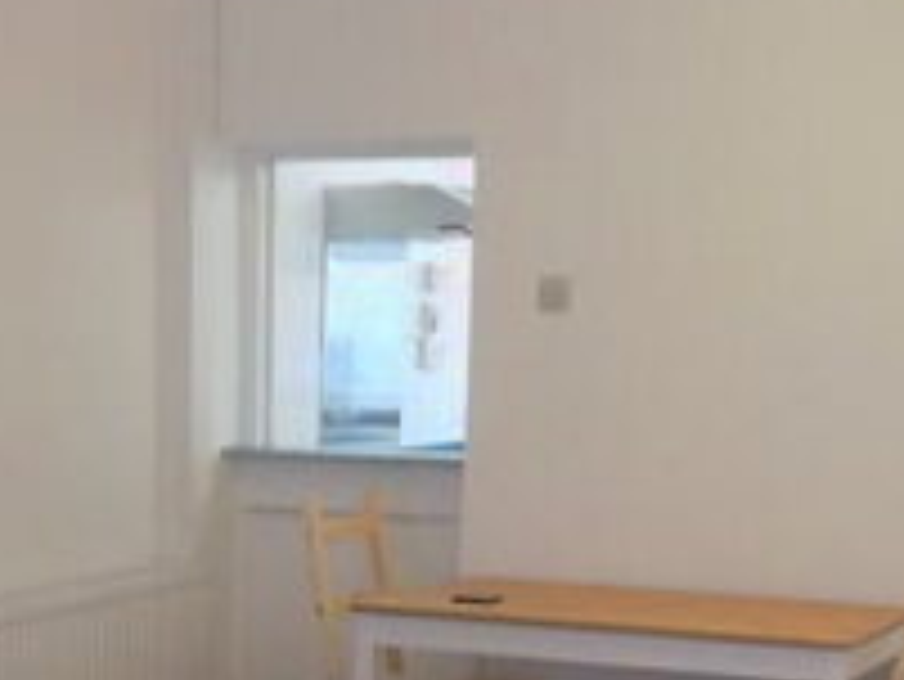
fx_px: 2090
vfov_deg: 16.3
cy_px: 1119
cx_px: 175
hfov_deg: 24.0
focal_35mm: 80
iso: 320
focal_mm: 4
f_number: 3.1
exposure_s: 1/30
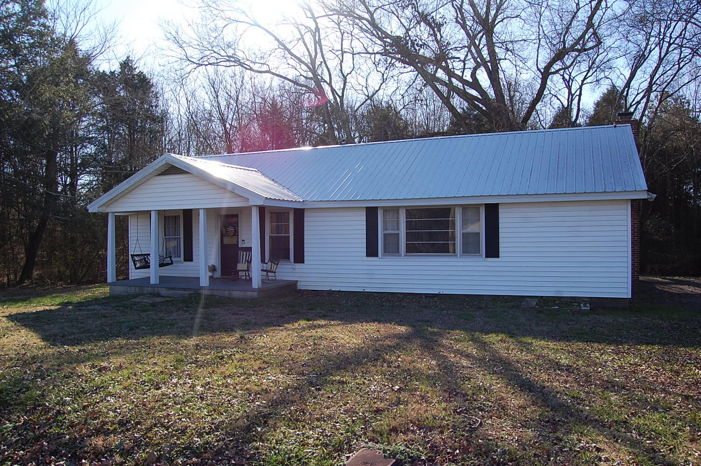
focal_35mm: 27
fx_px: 525
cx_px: 350
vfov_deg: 47.8
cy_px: 233
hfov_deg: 67.4
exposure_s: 1/250
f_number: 8
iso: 200
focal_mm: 18
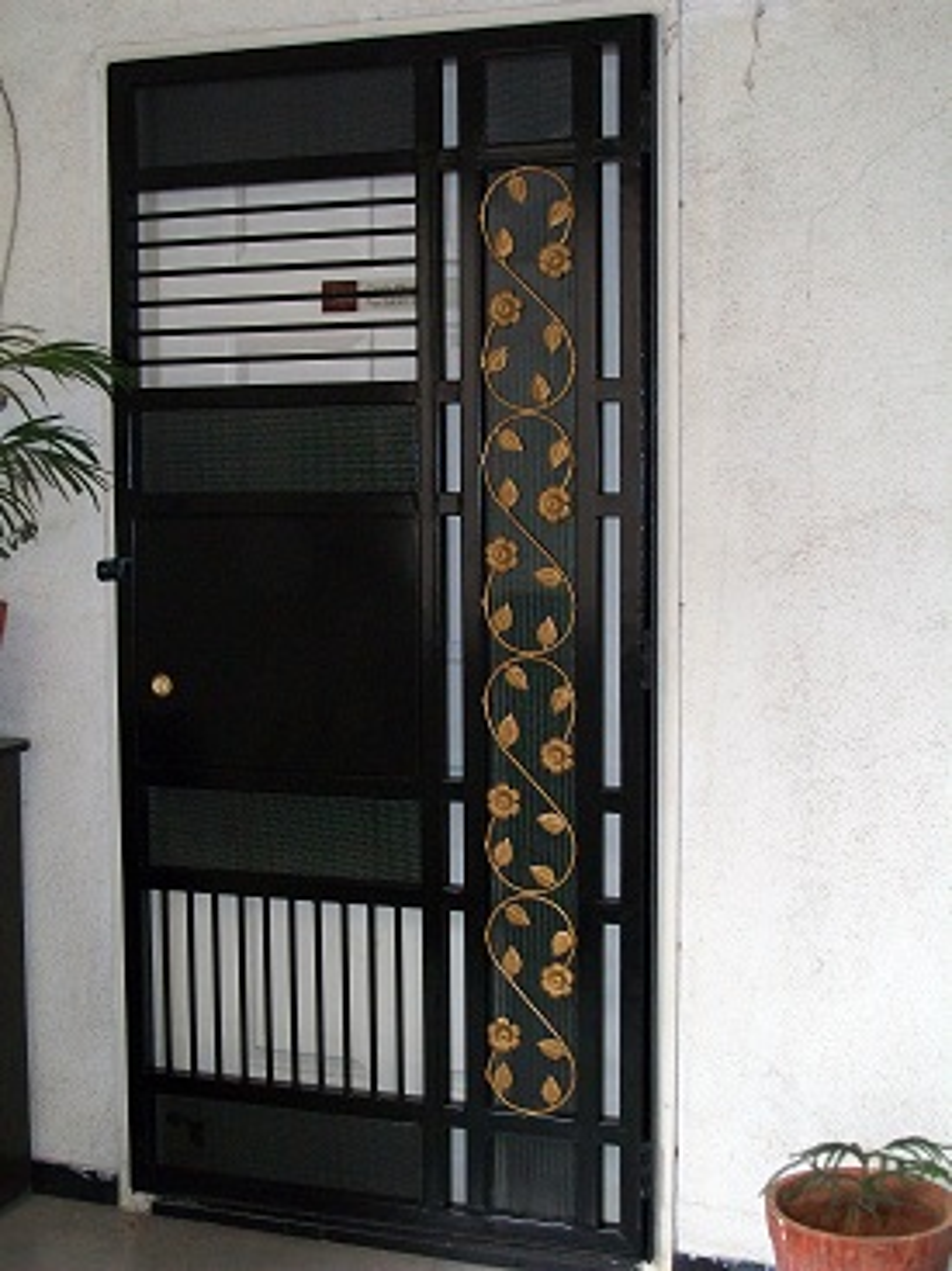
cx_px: 476
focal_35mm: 53
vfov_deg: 36.2
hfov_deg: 27.5
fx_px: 1945
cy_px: 636
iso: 160
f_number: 3.4
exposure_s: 1/80
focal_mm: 9.5
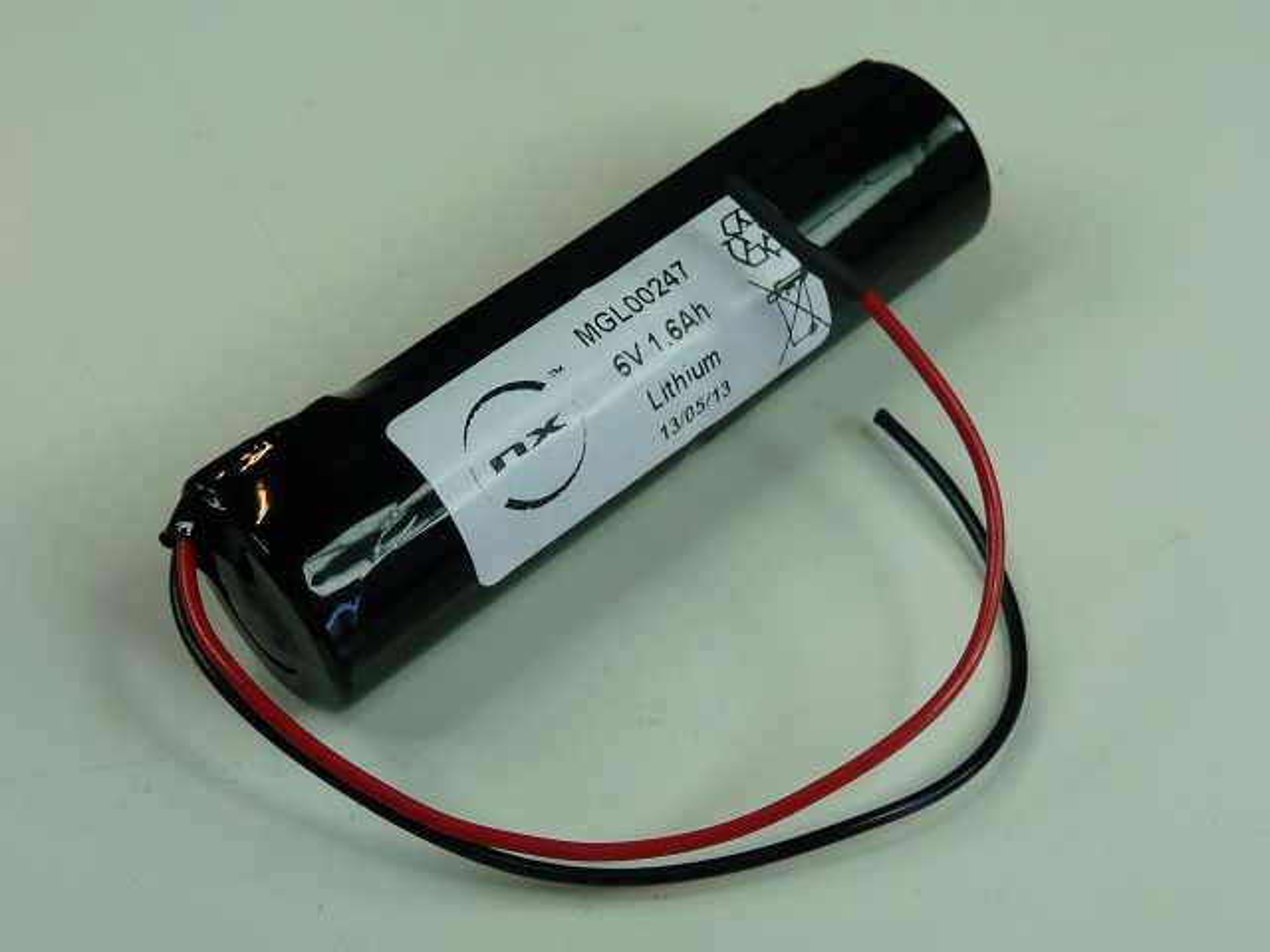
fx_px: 2201
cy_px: 476
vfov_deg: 24.4
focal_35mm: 60
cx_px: 635
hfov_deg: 32.2
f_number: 3
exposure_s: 1/125
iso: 100
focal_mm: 6.1
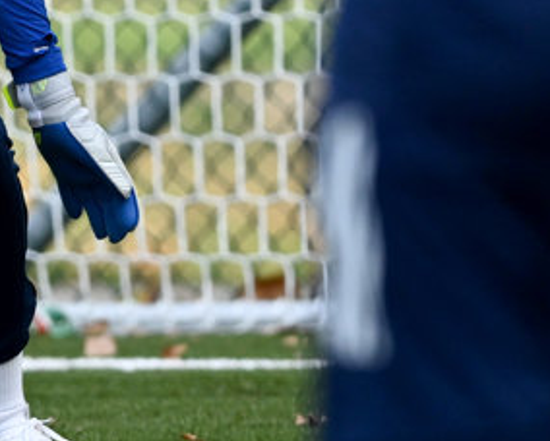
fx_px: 25803
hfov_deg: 1.2
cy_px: -34
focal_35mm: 1583
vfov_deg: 1.0
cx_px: -544
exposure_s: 1/1000
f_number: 4
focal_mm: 400
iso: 1000
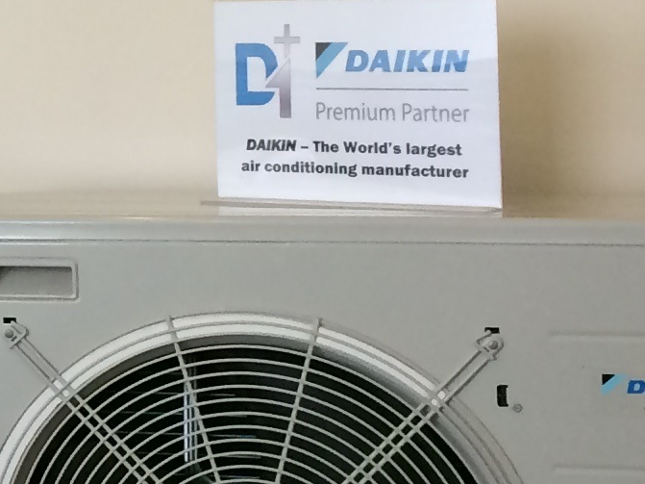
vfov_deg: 10.4
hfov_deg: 12.6
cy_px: -25
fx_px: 2627
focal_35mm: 141
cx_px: -550
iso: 50
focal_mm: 4.15
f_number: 2.2
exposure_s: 1/33
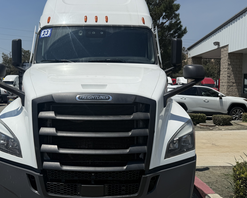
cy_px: 95
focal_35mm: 32
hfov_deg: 55.2
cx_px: 97
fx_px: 234
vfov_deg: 45.8
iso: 80
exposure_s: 1/10309
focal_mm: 6.76
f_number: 1.78
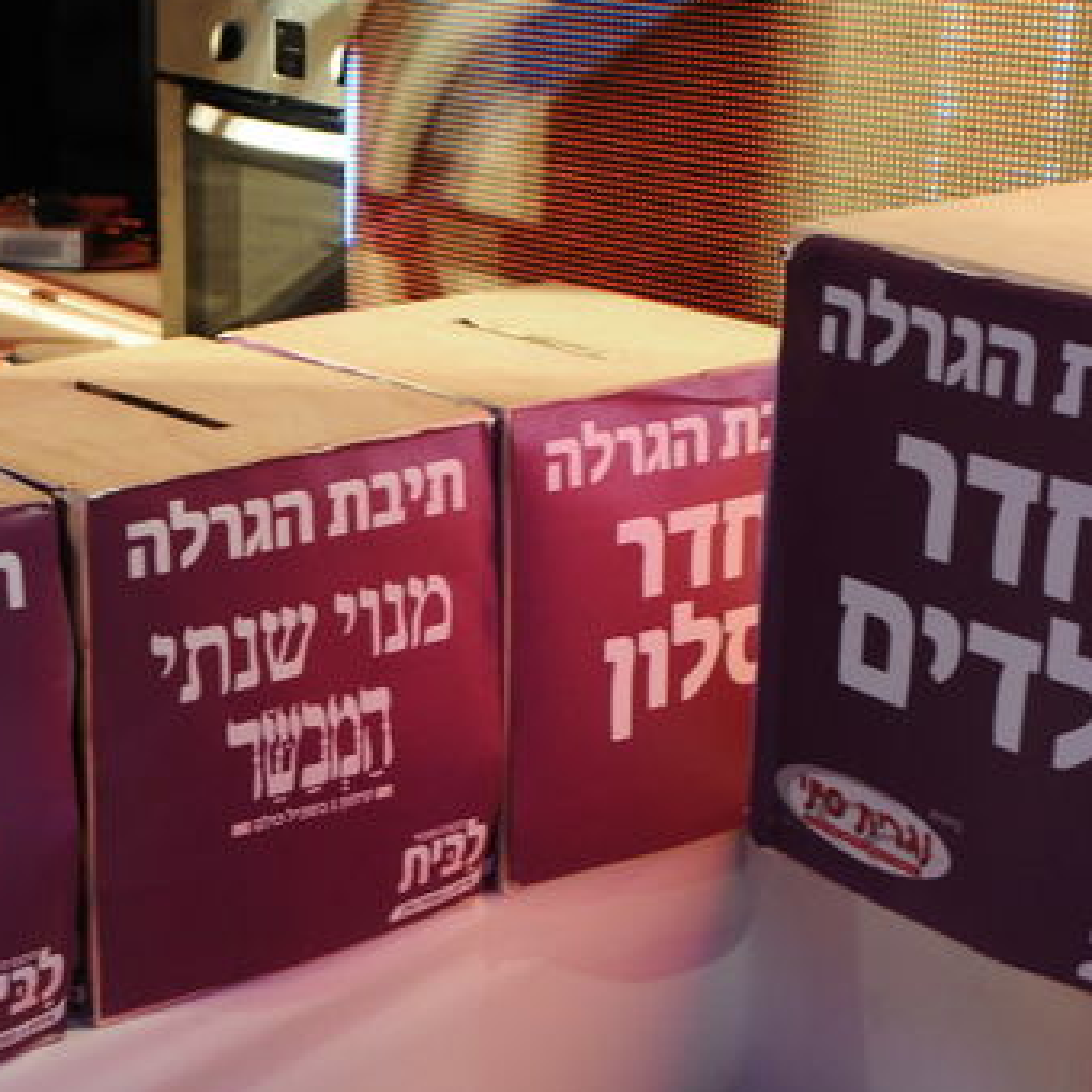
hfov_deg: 22.1
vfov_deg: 22.2
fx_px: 2784
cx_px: 324
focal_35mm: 78
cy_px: 604
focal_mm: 26
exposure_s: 1/40
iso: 800
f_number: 4
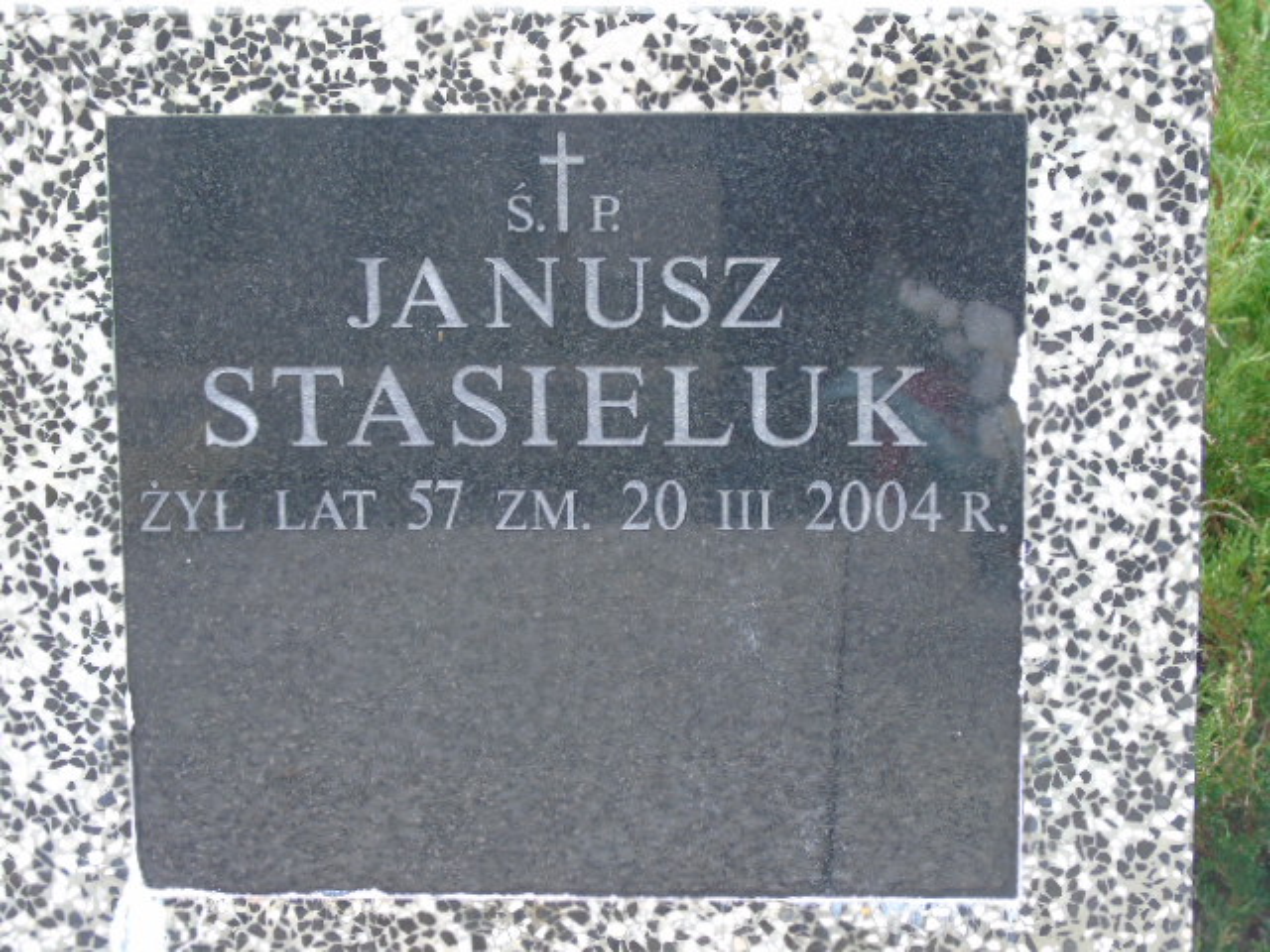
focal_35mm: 124
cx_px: 635
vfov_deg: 12.0
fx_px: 4549
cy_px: 476
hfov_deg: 15.9
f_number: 4.6
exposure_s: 1/30
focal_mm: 22
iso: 160
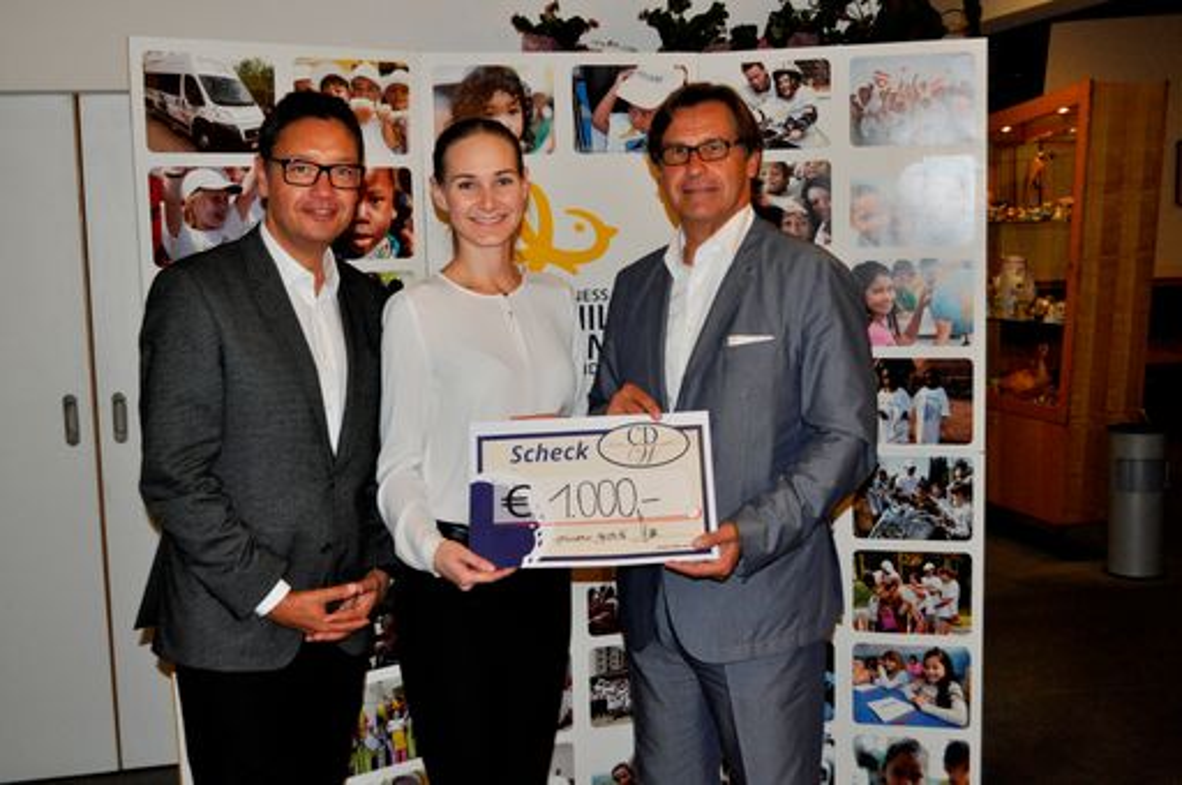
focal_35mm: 42
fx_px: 1377
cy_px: 392
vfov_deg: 31.8
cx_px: 591
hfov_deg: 46.5
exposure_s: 1/60
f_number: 4.5
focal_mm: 28
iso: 800
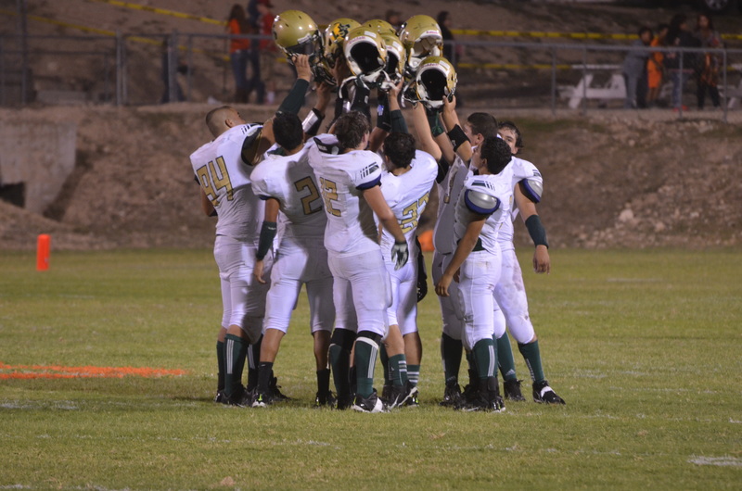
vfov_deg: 3.8
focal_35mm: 360
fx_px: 7405
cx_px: 371
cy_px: 246
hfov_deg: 5.7
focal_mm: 240
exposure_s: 1/40
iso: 1600
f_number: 5.3
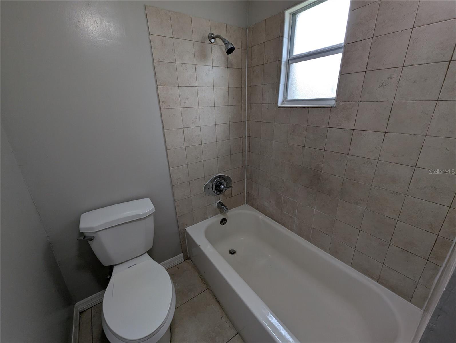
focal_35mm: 13
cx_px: 228
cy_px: 172
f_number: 2.2
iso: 74
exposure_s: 1/120
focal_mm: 1.95
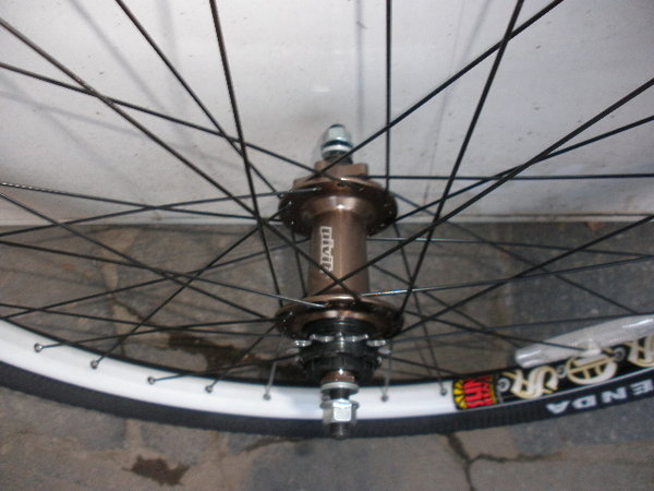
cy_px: 246
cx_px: 327
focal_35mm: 36
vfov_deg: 39.7
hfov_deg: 51.4
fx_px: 680
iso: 160
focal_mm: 6.3
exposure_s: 1/30
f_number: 3.5
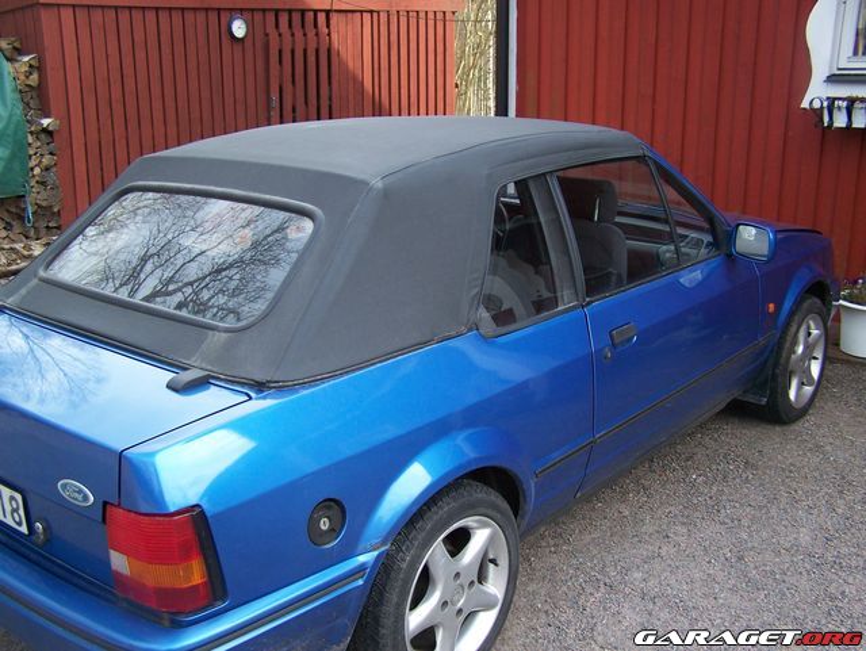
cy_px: 326
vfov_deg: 37.8
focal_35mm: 38
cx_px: 433
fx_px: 951
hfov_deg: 48.9
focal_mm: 6.3
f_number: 2.8
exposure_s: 1/250
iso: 80
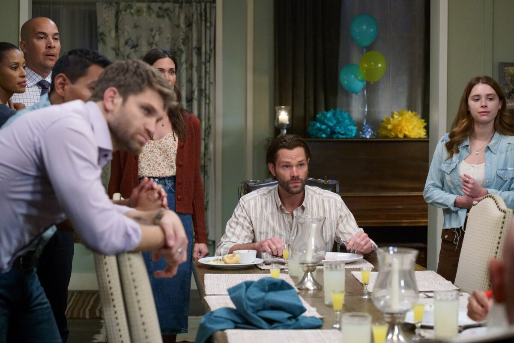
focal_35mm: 70
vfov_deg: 19.5
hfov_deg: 28.8
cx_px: 257
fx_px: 999
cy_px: 172
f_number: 4
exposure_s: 1/200
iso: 10000
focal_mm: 70
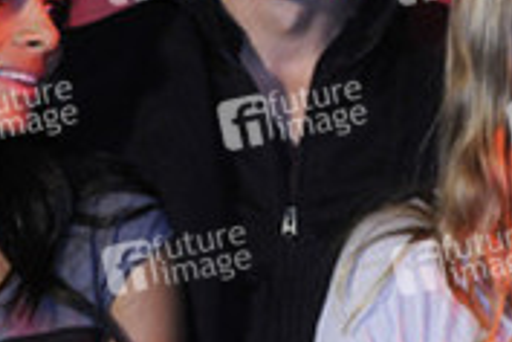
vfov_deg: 7.7
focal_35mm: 178
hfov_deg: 11.5
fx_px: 2531
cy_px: 43
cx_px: 216
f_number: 6.3
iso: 2500
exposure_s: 1/160
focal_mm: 70
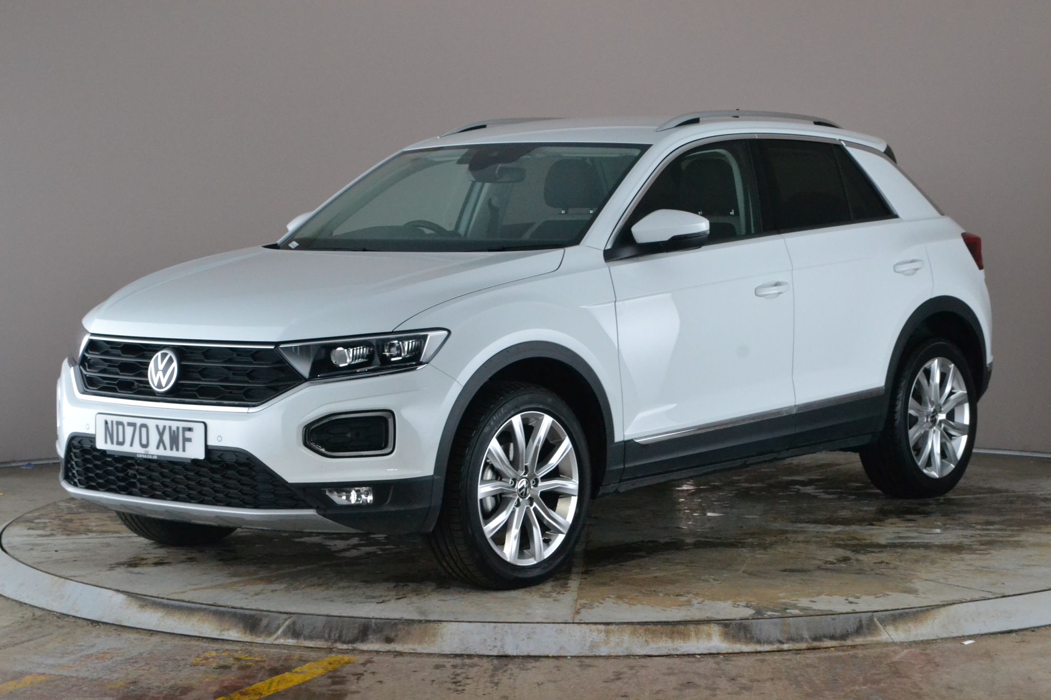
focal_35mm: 75
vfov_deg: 18.2
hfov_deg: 27.0
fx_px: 2189
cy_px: 350
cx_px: 526
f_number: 11
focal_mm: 50
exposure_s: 1/60
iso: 2800
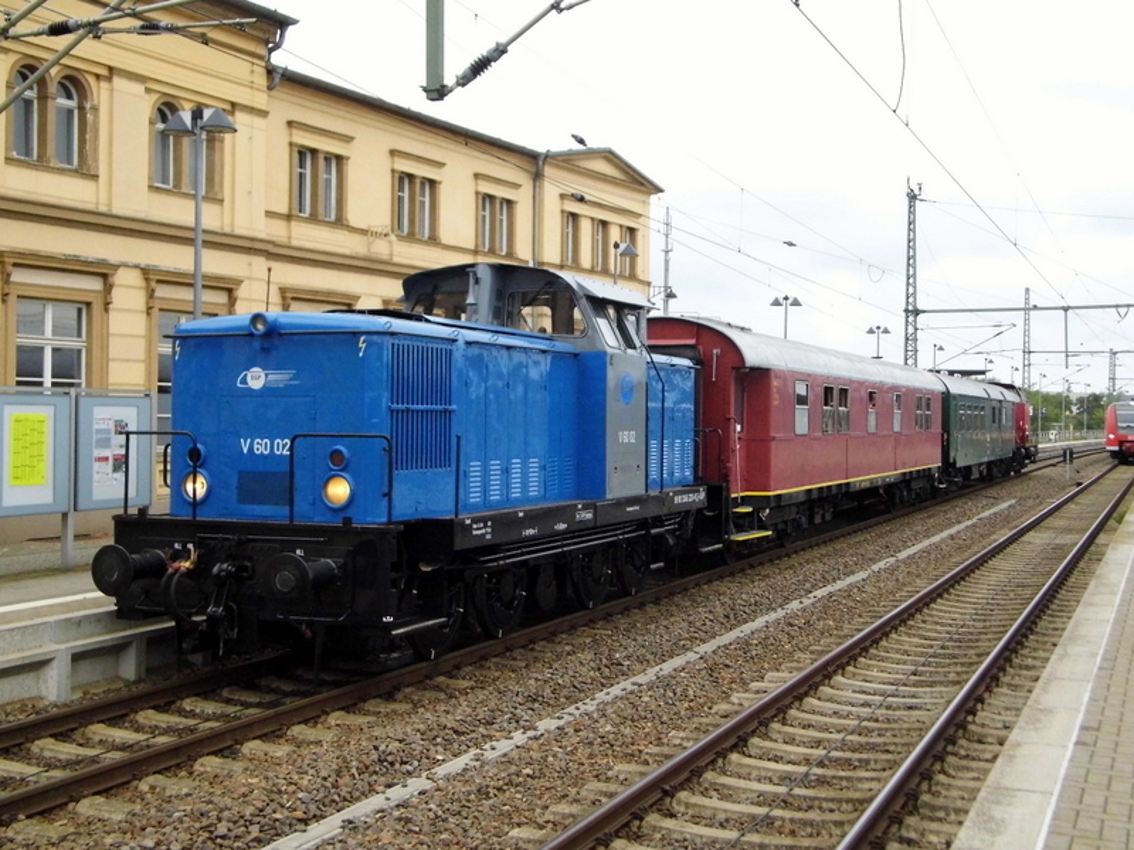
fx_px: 1409
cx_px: 567
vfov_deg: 33.6
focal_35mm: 43
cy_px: 425
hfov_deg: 43.9
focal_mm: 7.7
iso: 400
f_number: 3.5
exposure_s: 1/824
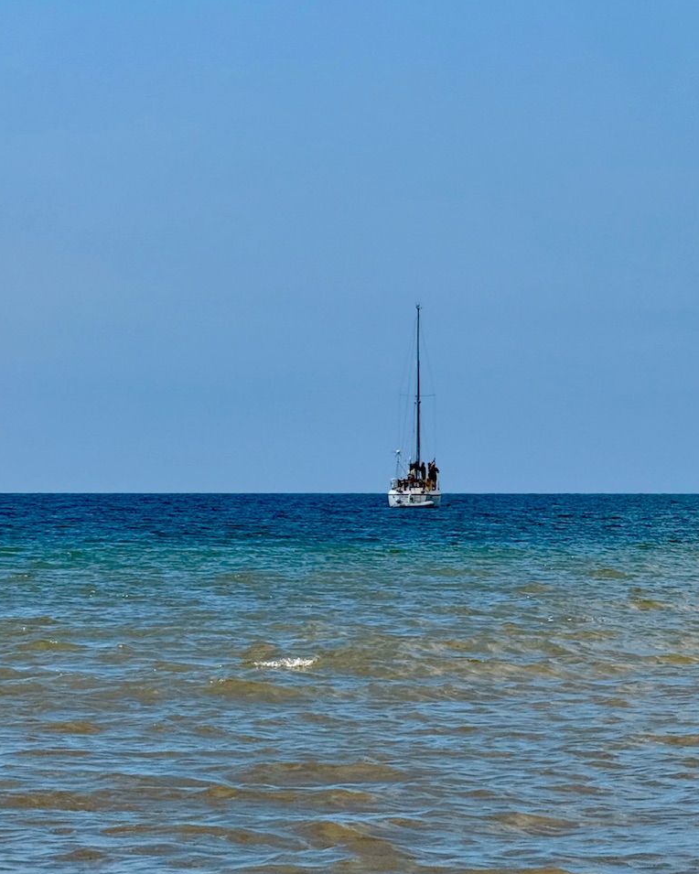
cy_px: 437
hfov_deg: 9.8
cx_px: 436
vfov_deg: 12.3
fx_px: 4060
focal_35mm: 157
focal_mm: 15.66
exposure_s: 1/2817
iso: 50
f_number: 2.8
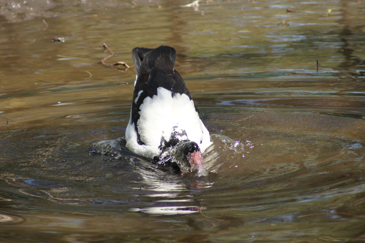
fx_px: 4560
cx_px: 182
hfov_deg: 4.6
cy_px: 122
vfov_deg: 3.1
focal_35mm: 450
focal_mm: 300
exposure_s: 1/500
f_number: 6.3
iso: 400
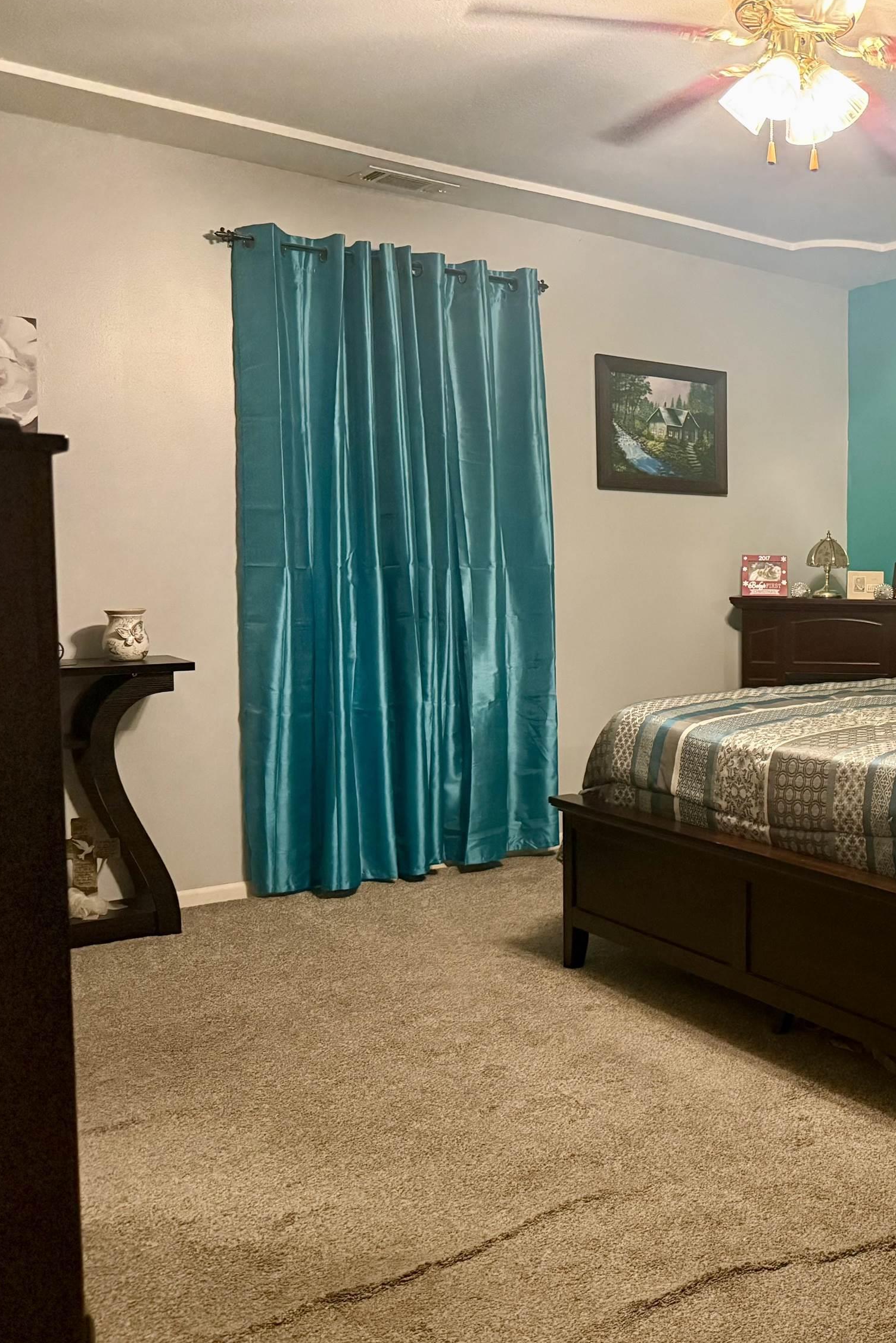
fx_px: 1269
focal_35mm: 34
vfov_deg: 55.8
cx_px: 891
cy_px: 670
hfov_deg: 35.3
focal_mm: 6.76
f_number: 1.78
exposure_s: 1/30
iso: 1000
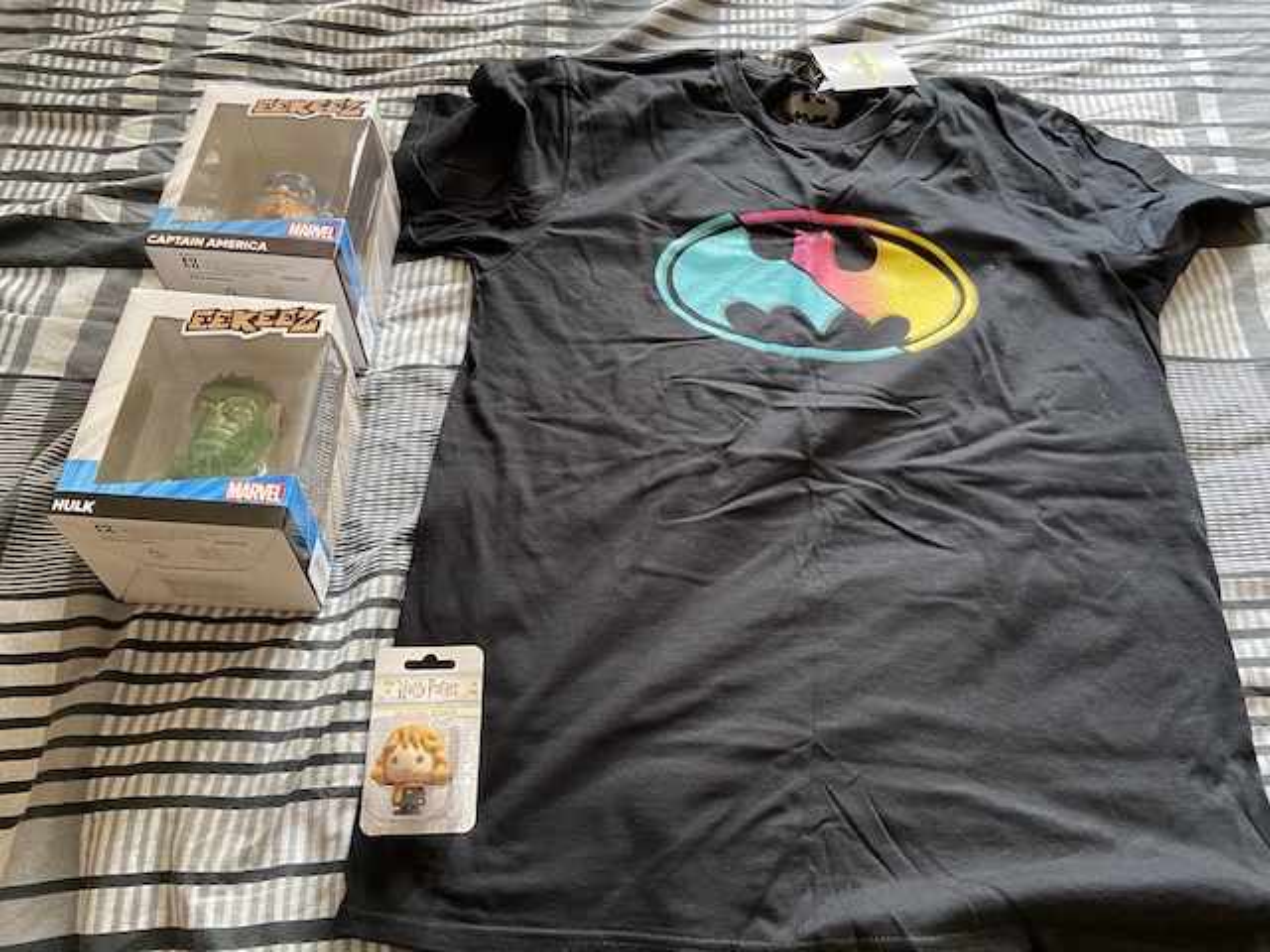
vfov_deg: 53.1
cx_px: 635
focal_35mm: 26
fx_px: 954
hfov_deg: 67.3
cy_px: 476
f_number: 1.8
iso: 400
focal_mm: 4.25
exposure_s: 1/60
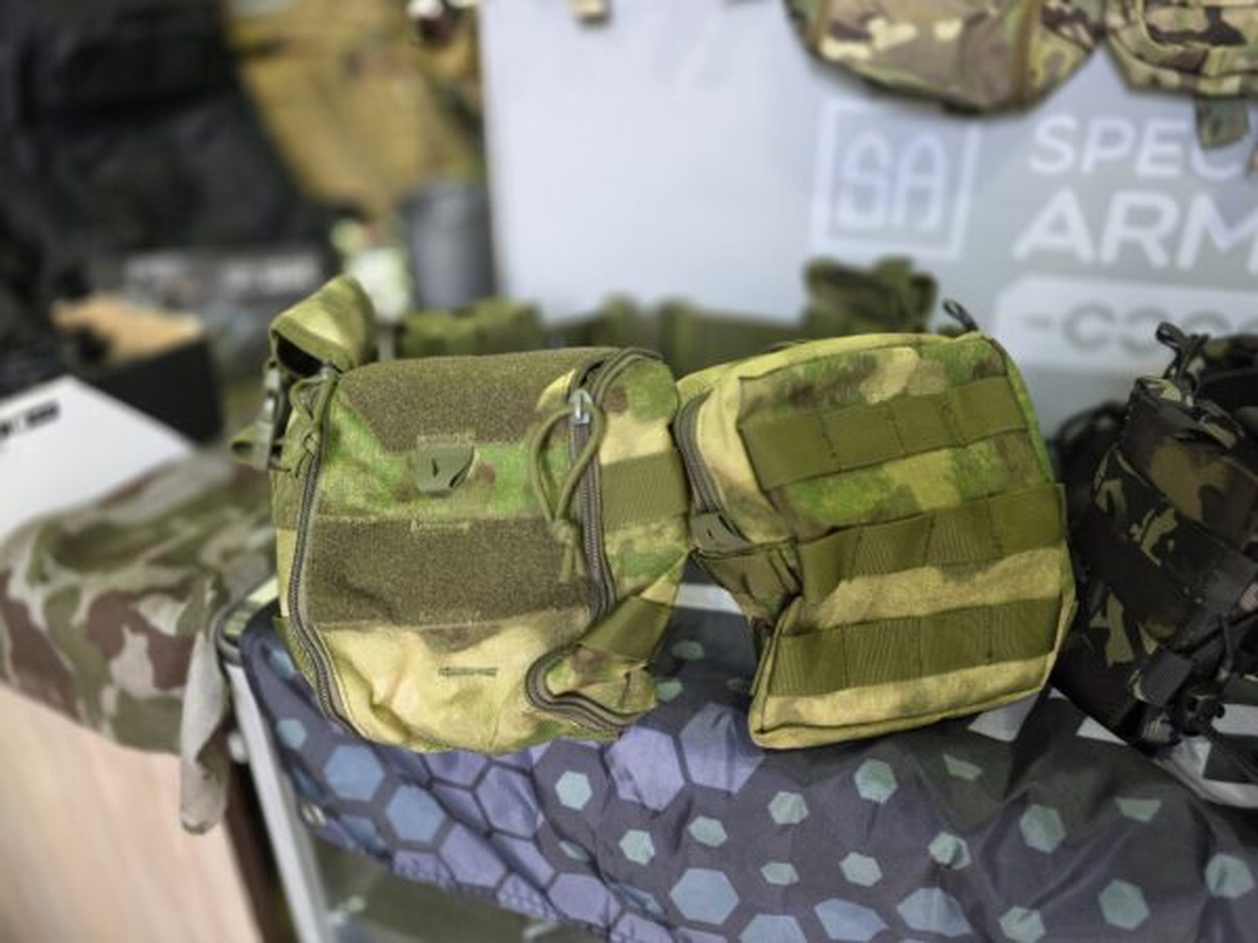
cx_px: 629
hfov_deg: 73.9
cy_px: 472
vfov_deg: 58.9
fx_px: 836
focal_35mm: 23
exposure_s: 1/100
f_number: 1.7
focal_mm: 6.3
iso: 400
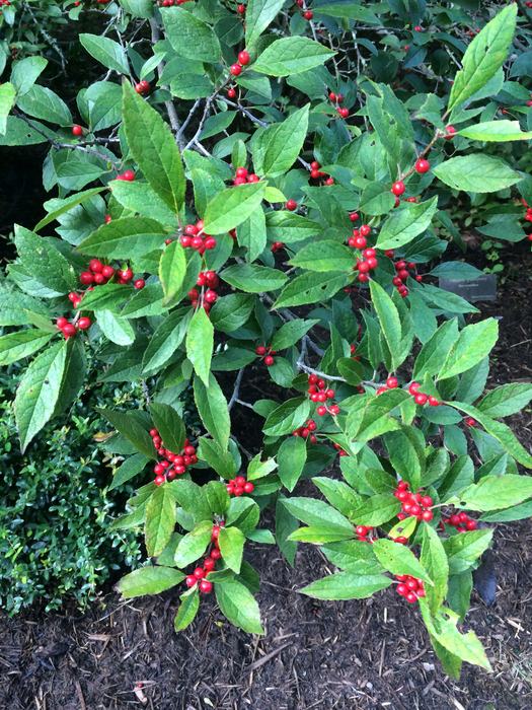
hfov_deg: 48.2
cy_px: 355
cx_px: 266
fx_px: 594
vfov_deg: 61.7
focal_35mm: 29
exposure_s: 1/30
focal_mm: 4.15
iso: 40
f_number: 2.2
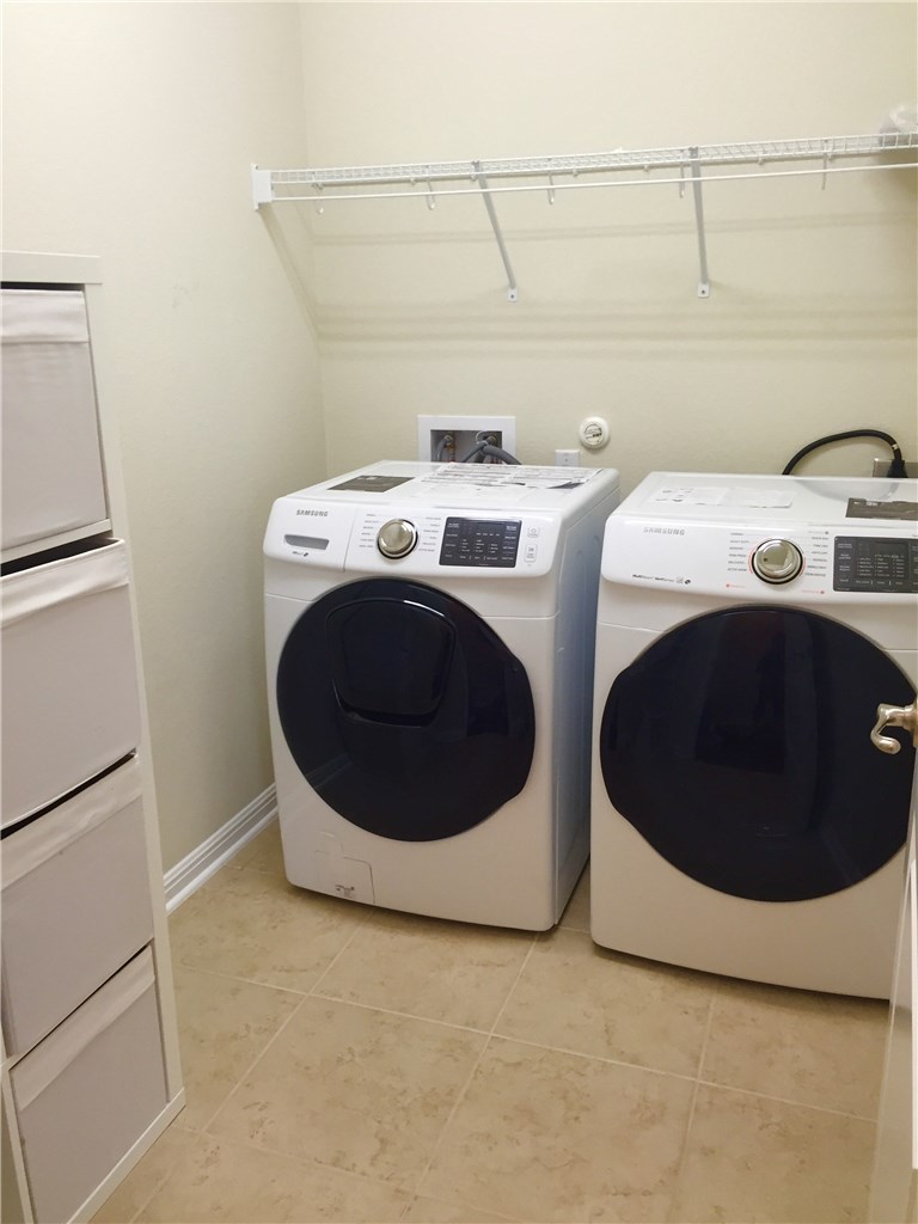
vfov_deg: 61.7
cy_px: 612
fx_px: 1025
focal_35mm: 29
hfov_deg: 48.2
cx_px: 459
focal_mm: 4.15
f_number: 2.2
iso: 80
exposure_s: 1/30
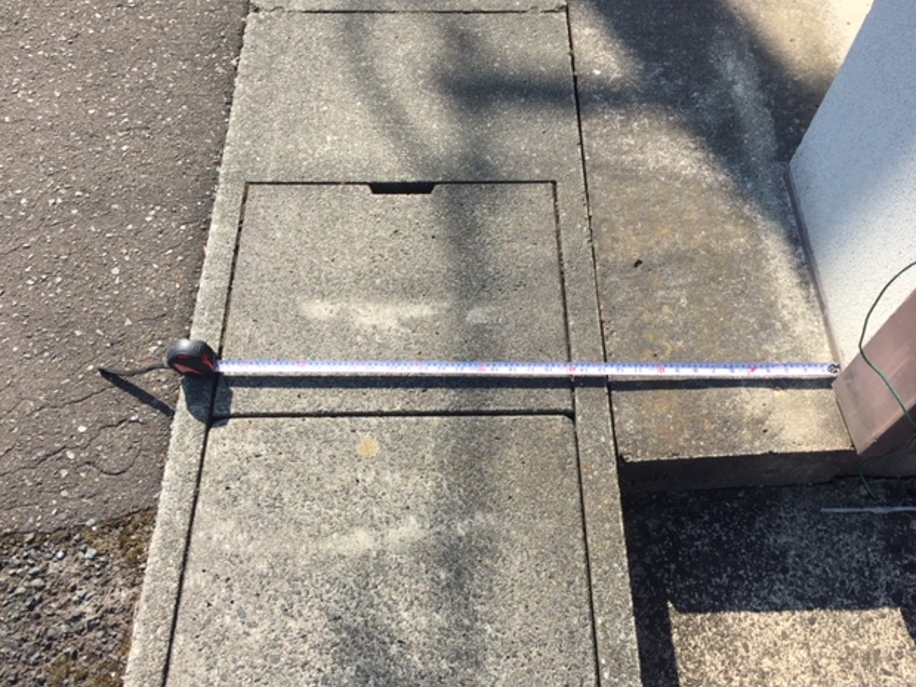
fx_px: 794
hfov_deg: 60.0
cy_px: 336
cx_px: 463
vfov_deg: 46.8
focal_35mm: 30
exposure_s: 1/964
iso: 32
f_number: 2.2
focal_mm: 4.15
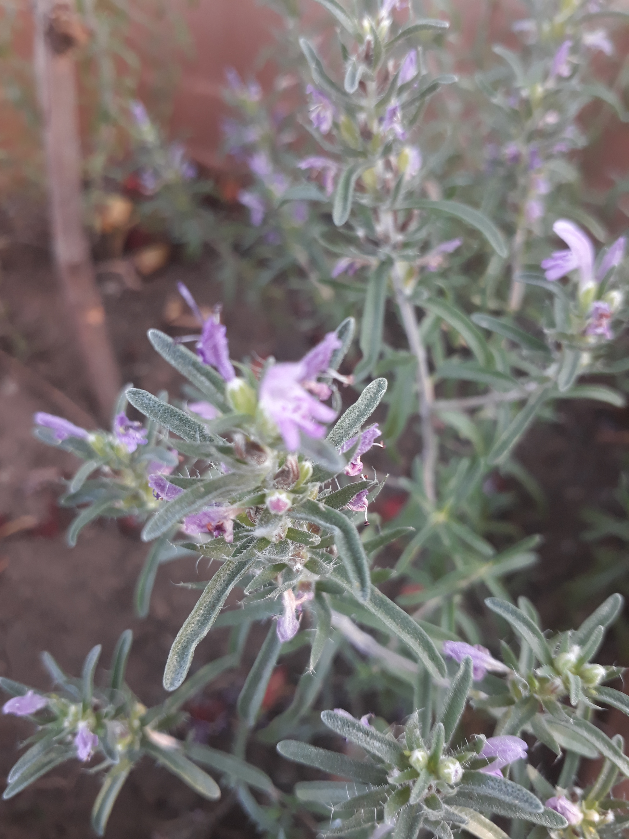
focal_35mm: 27
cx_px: 314
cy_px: 420
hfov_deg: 51.4
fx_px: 654
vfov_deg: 65.3
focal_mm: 3.6
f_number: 1.9
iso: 50
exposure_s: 1/33
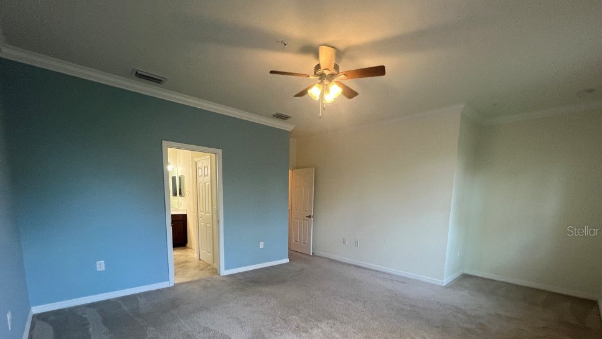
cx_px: 307
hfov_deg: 103.0
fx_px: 239
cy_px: 231
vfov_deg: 68.2
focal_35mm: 15
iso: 200
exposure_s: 1/120
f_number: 1.8
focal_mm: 1.57
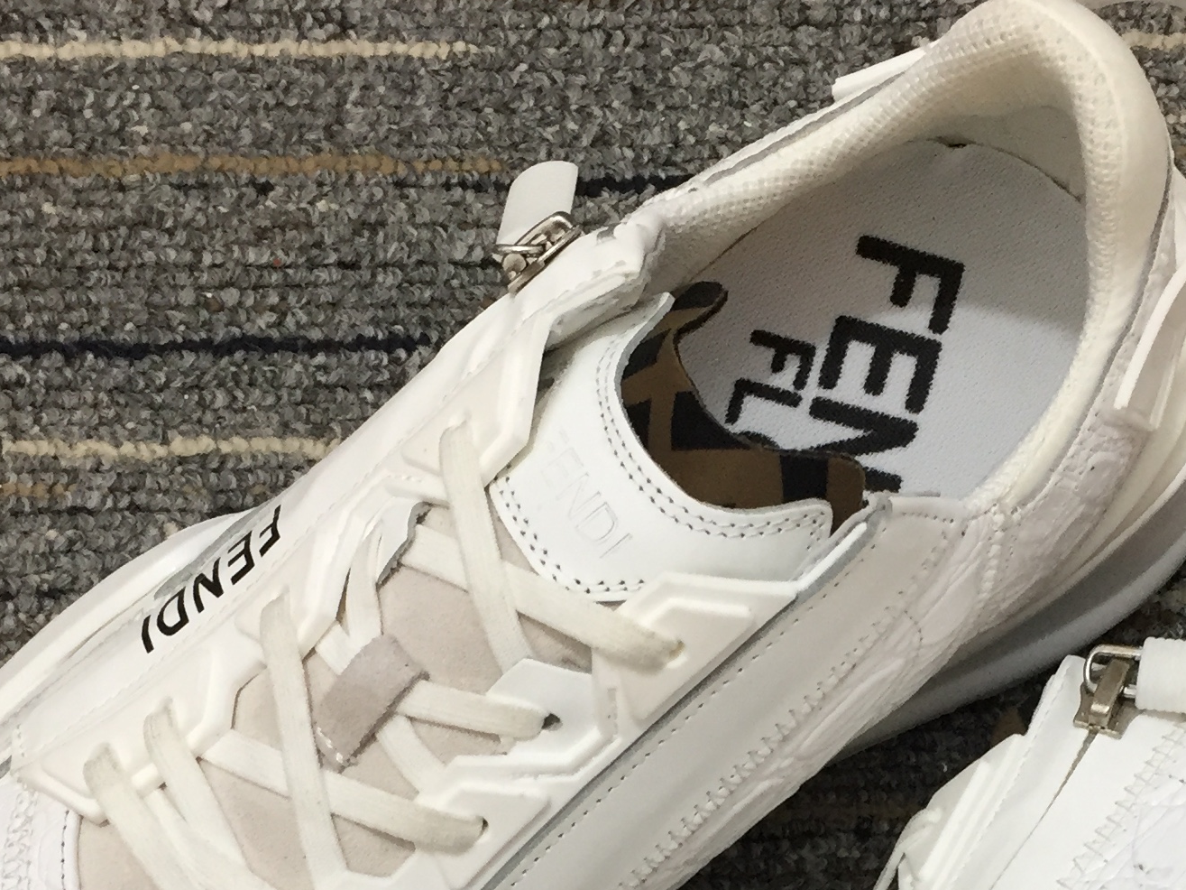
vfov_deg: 19.6
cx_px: 807
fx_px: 2467
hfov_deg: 26.9
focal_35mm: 72
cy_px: 968
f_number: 2.2
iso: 50
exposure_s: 1/33
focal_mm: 4.15
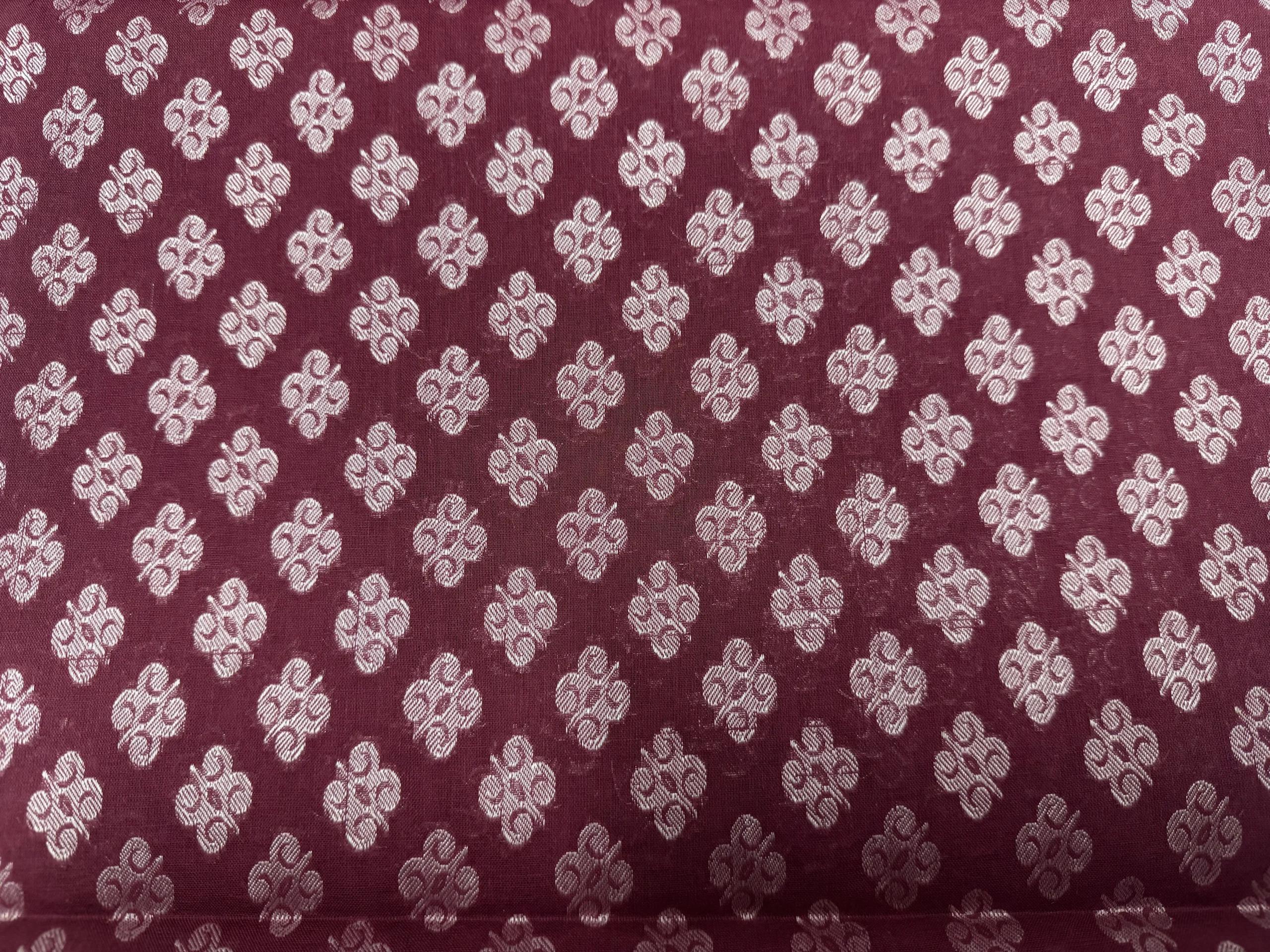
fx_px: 881
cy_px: 476
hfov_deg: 71.6
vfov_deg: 56.8
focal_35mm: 24
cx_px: 635
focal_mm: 6.76
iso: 200
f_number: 1.78
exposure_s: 1/100
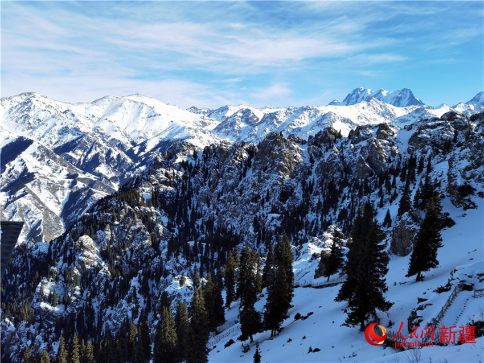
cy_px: 182
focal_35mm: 29
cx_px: 242
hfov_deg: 61.6
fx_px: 406
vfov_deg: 48.2
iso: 50
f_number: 1.9
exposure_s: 1/3521
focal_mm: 6.71
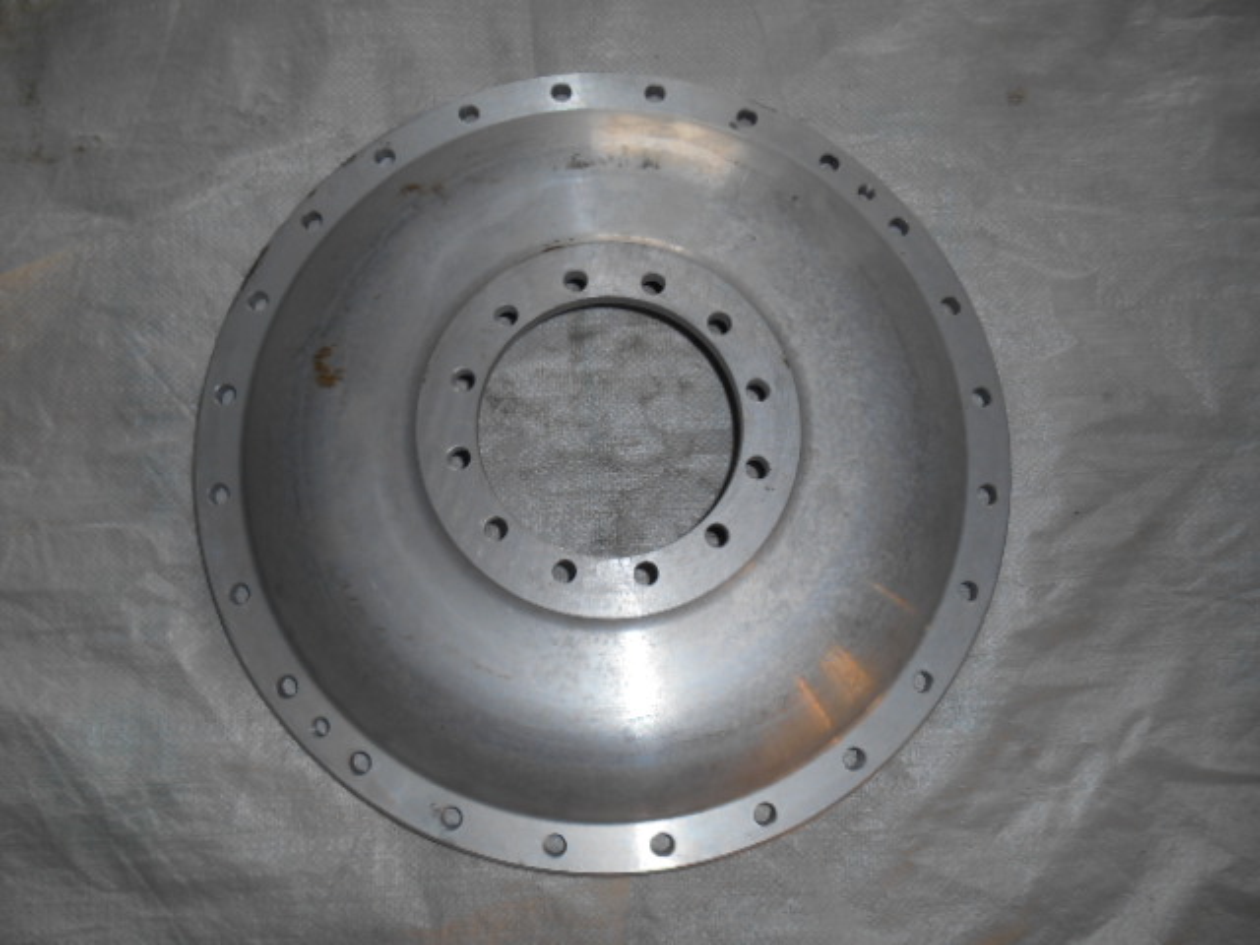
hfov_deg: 67.3
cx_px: 630
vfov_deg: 53.1
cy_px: 472
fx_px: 946
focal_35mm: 26
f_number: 3.4
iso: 80
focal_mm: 4.7
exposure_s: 1/25
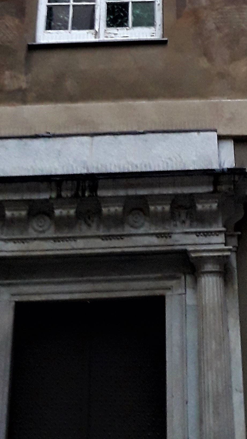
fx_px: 896
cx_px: 183
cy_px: -106
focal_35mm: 77
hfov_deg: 15.6
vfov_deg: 24.6
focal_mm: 3.7
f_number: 1.9
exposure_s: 1/33
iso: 200
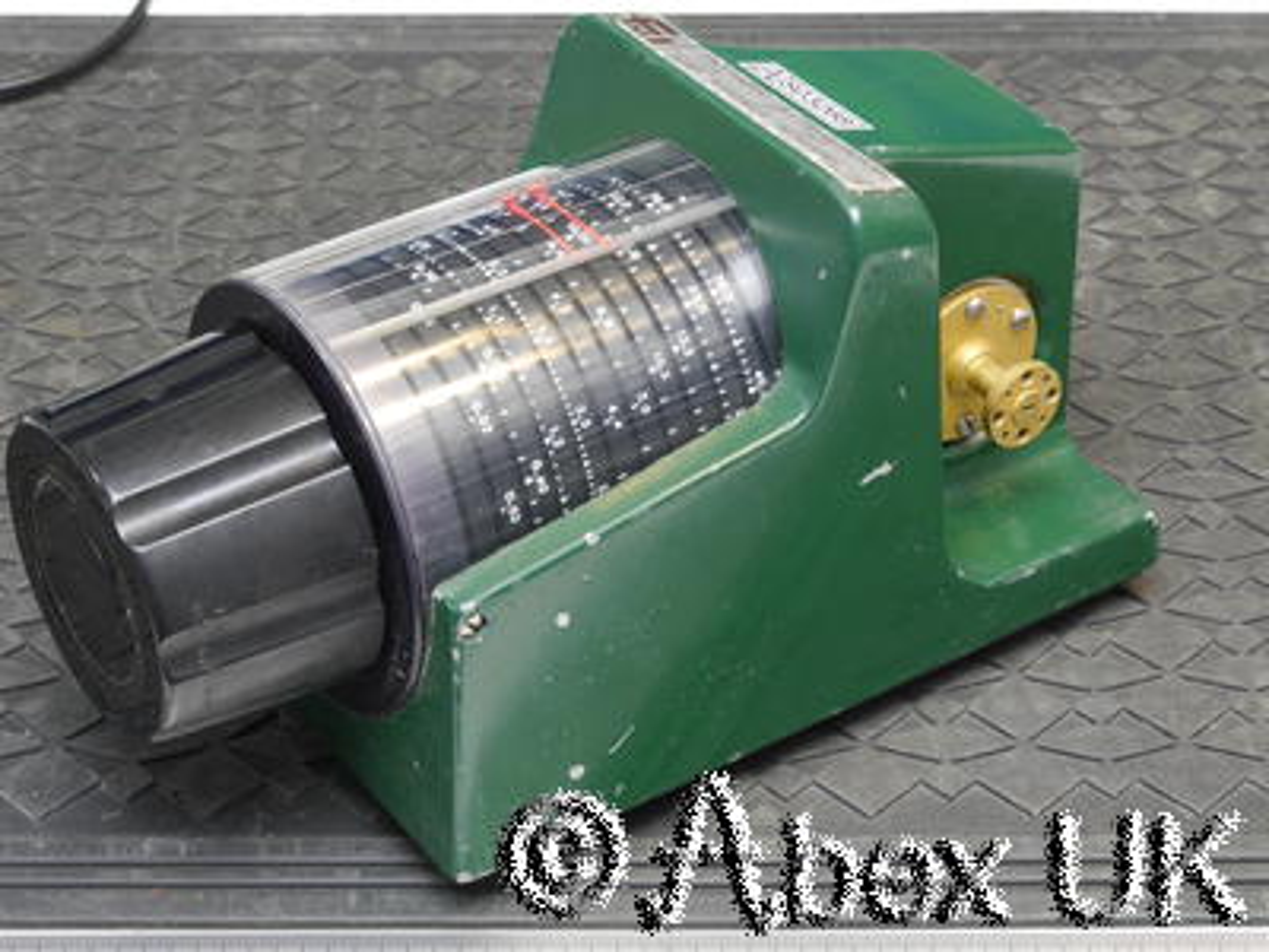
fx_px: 3373
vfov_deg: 16.1
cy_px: 476
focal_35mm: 92
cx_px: 634
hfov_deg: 21.3
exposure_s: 1/3.2
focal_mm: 46
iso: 400
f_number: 11
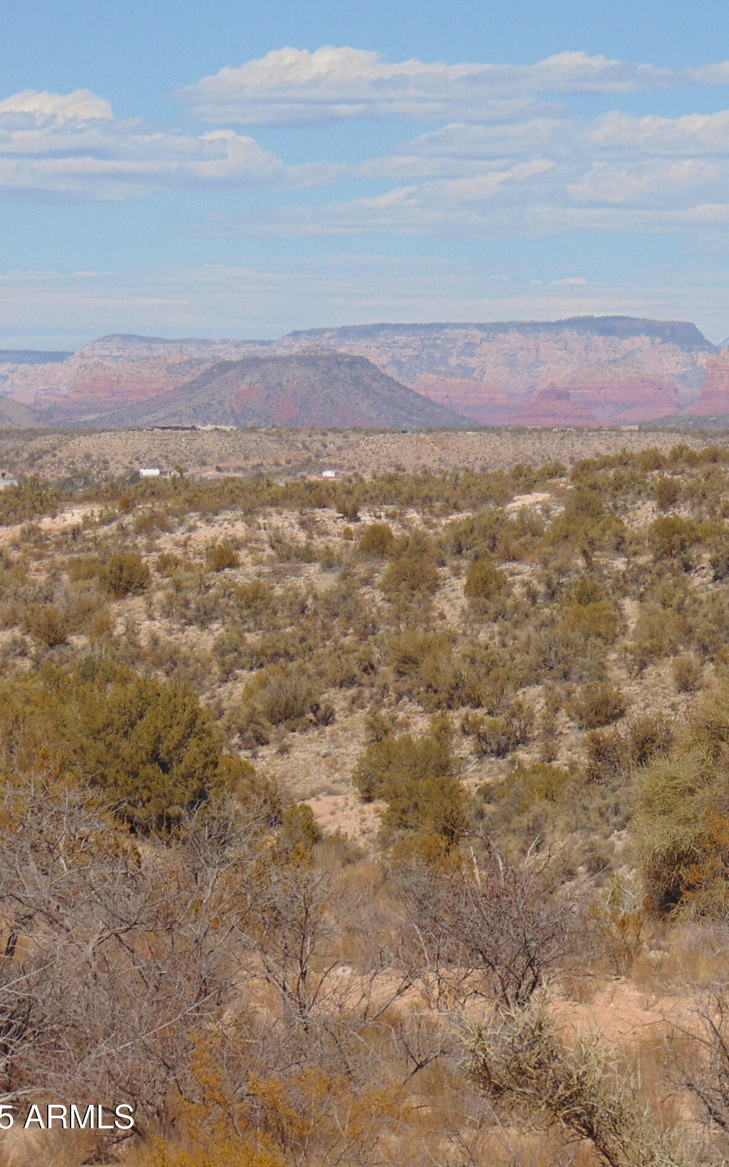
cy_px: 583
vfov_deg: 11.1
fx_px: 6008
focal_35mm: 189
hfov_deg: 6.9
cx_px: 721
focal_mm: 23.9
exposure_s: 1/250
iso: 80
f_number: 10.3
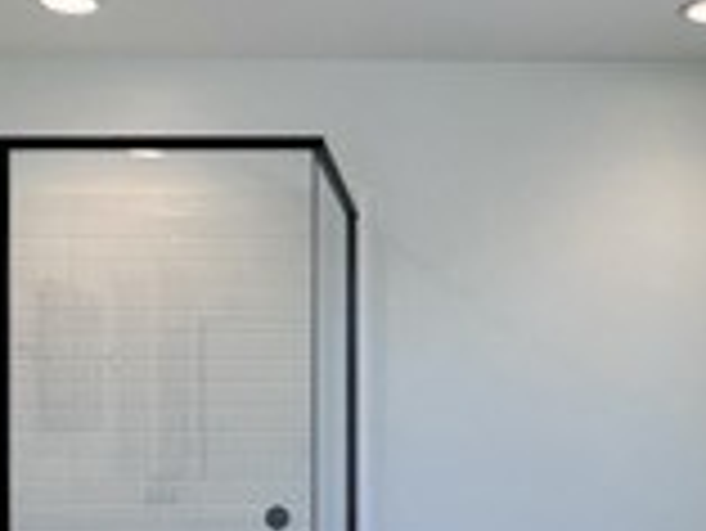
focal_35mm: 57
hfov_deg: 33.5
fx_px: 1163
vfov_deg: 25.3
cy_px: 414
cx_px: 459
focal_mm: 2.22
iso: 50
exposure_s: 1/120
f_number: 2.2
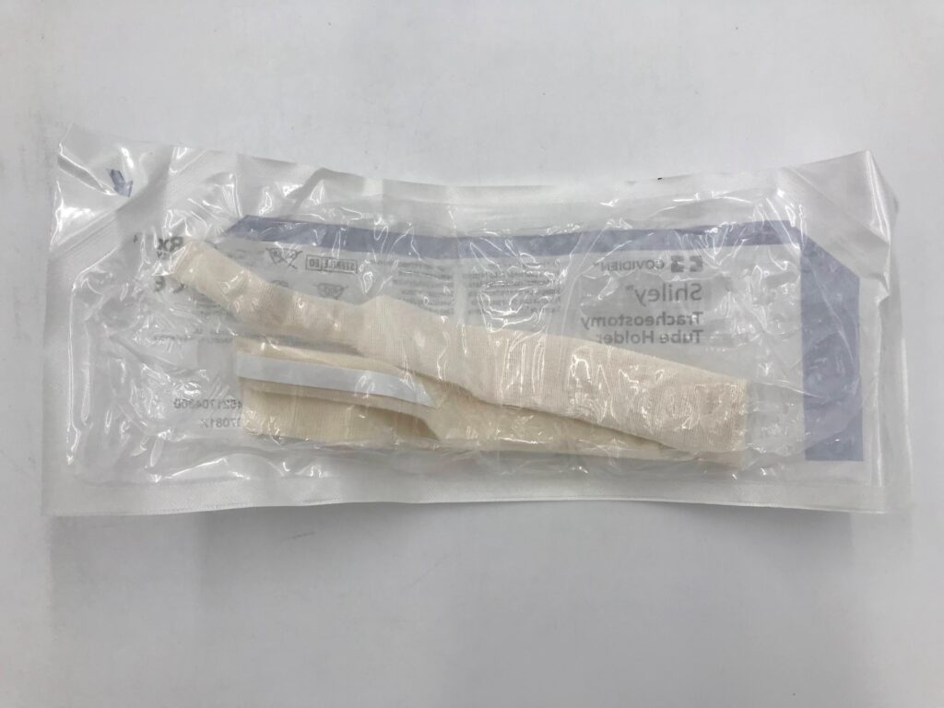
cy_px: 354
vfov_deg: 49.7
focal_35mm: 28
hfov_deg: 63.4
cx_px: 472
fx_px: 764
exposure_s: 1/241
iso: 20
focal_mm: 3.99
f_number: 1.8
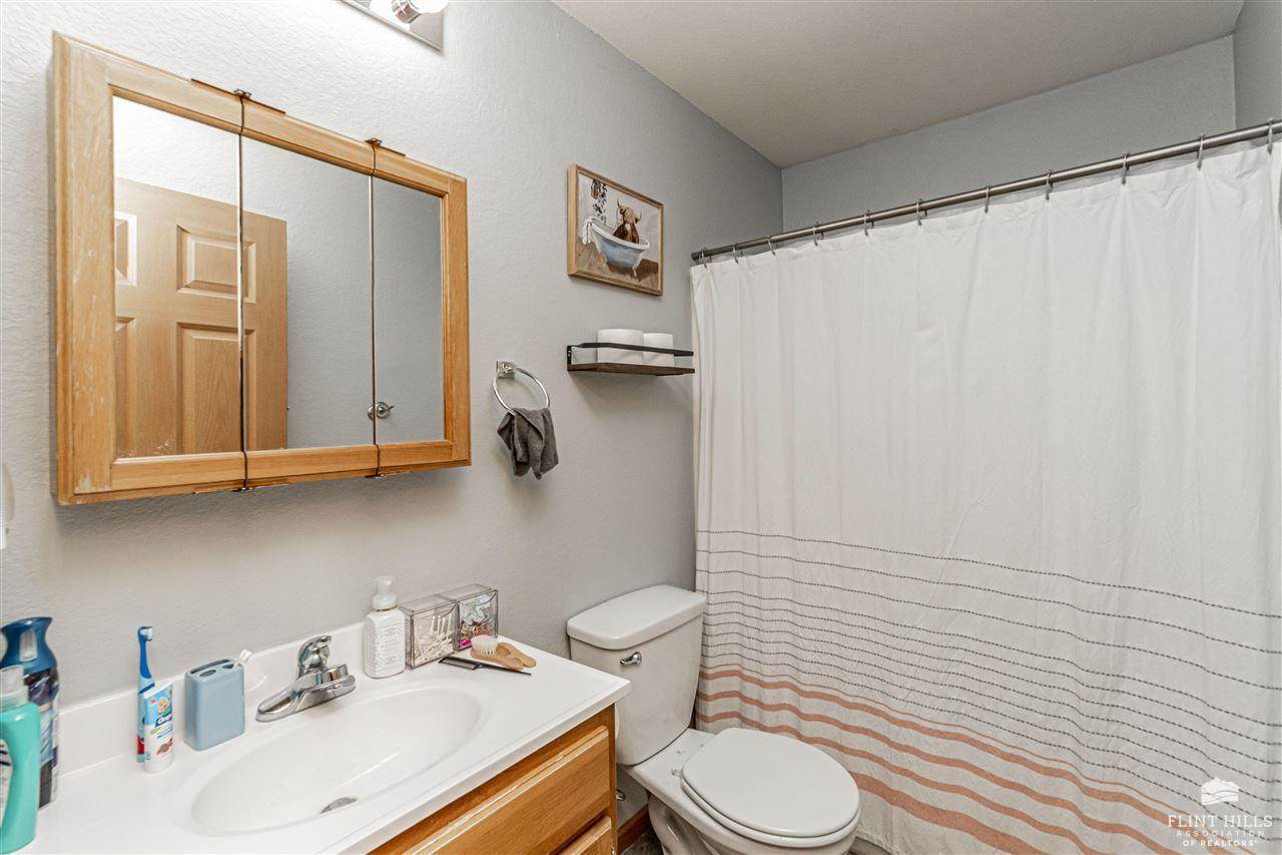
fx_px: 534
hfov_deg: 100.4
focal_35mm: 15
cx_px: 641
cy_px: 428
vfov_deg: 77.3
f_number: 10
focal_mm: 10
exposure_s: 1/60
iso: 1800
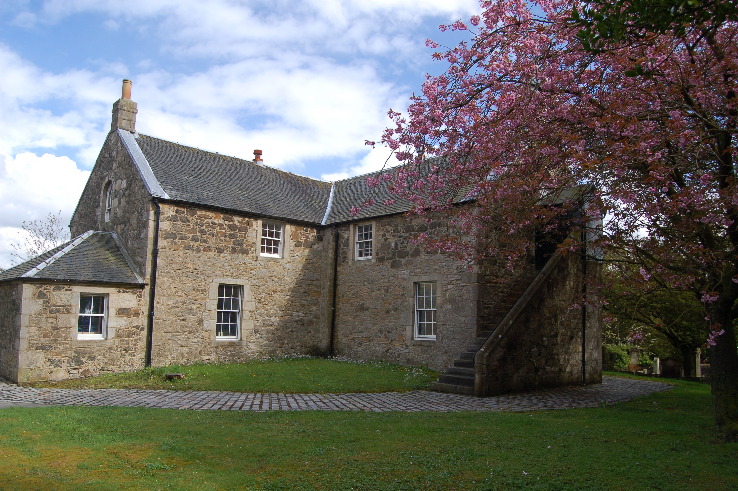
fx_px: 553
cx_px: 369
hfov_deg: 67.4
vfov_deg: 47.8
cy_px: 246
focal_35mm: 27
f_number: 5.6
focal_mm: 18
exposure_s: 1/125
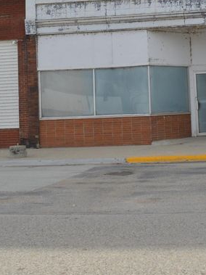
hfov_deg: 23.1
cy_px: 58
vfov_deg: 30.1
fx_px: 500
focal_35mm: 63
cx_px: 154
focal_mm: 22
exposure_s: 1/250
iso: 100
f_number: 8
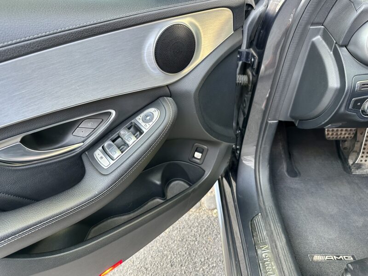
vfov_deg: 56.8
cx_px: 184
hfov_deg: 71.6
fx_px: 255
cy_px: 138
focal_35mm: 24
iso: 250
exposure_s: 1/96
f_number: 1.78
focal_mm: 6.86
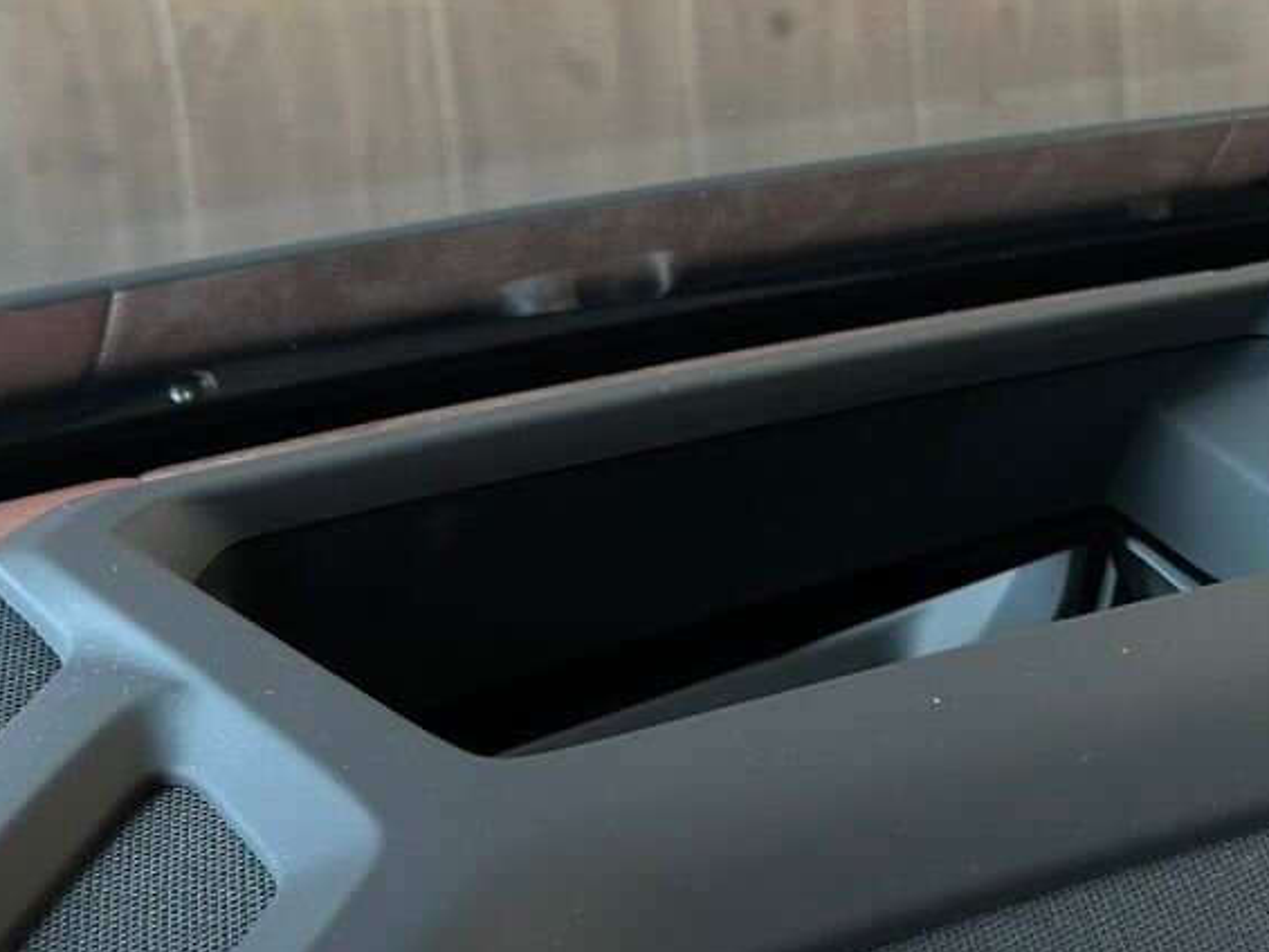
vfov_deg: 17.0
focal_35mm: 87
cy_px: 532
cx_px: 925
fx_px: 3190
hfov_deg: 22.3
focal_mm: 6.86
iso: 200
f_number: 1.78
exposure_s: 1/35
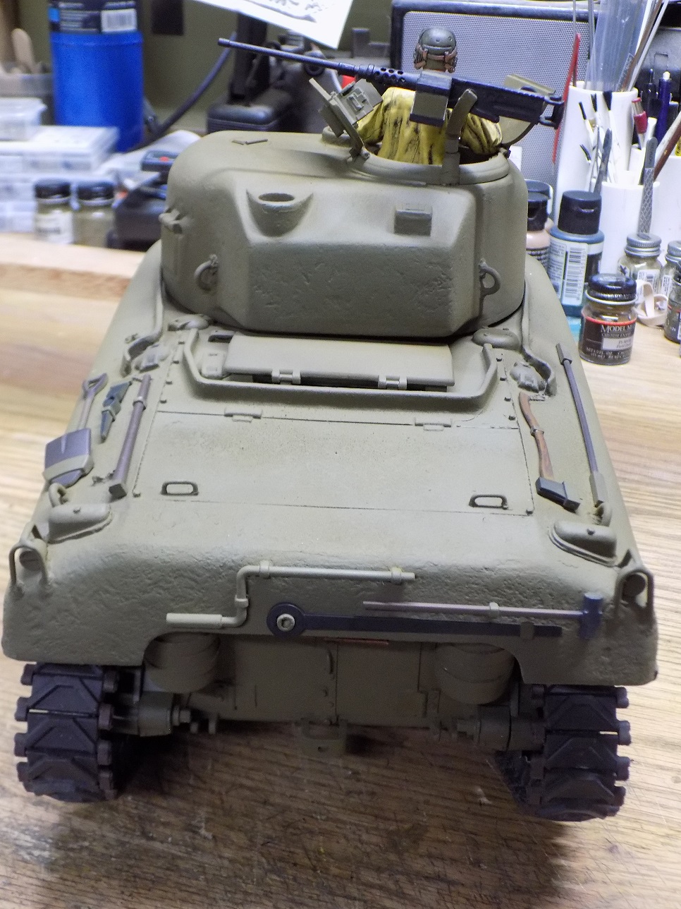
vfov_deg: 41.2
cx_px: 340
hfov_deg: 31.5
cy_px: 454
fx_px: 1207
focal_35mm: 46
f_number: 3.7
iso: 400
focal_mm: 8.1
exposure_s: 1/15
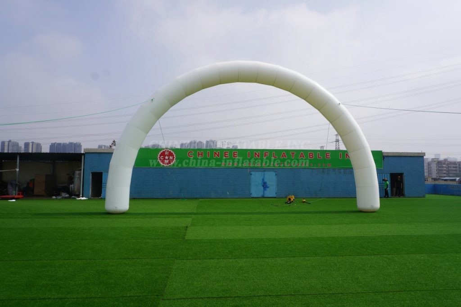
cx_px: 230
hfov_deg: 73.7
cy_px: 154
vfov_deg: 53.1
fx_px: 307
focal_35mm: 24
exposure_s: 1/250
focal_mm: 16
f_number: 10
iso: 100
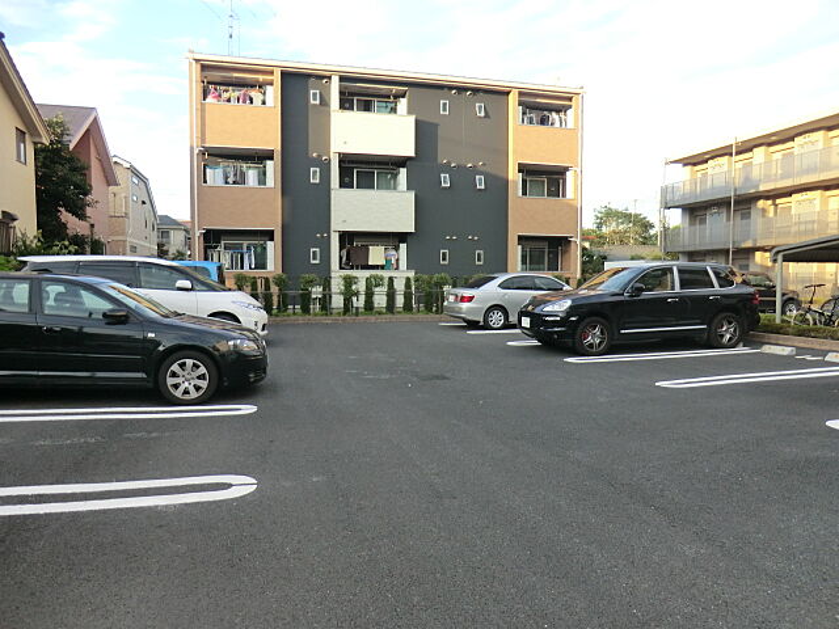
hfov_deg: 71.6
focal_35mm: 24
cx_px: 420
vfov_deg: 56.8
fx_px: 582
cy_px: 314
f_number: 3.2
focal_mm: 4.3
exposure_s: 1/125
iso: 80
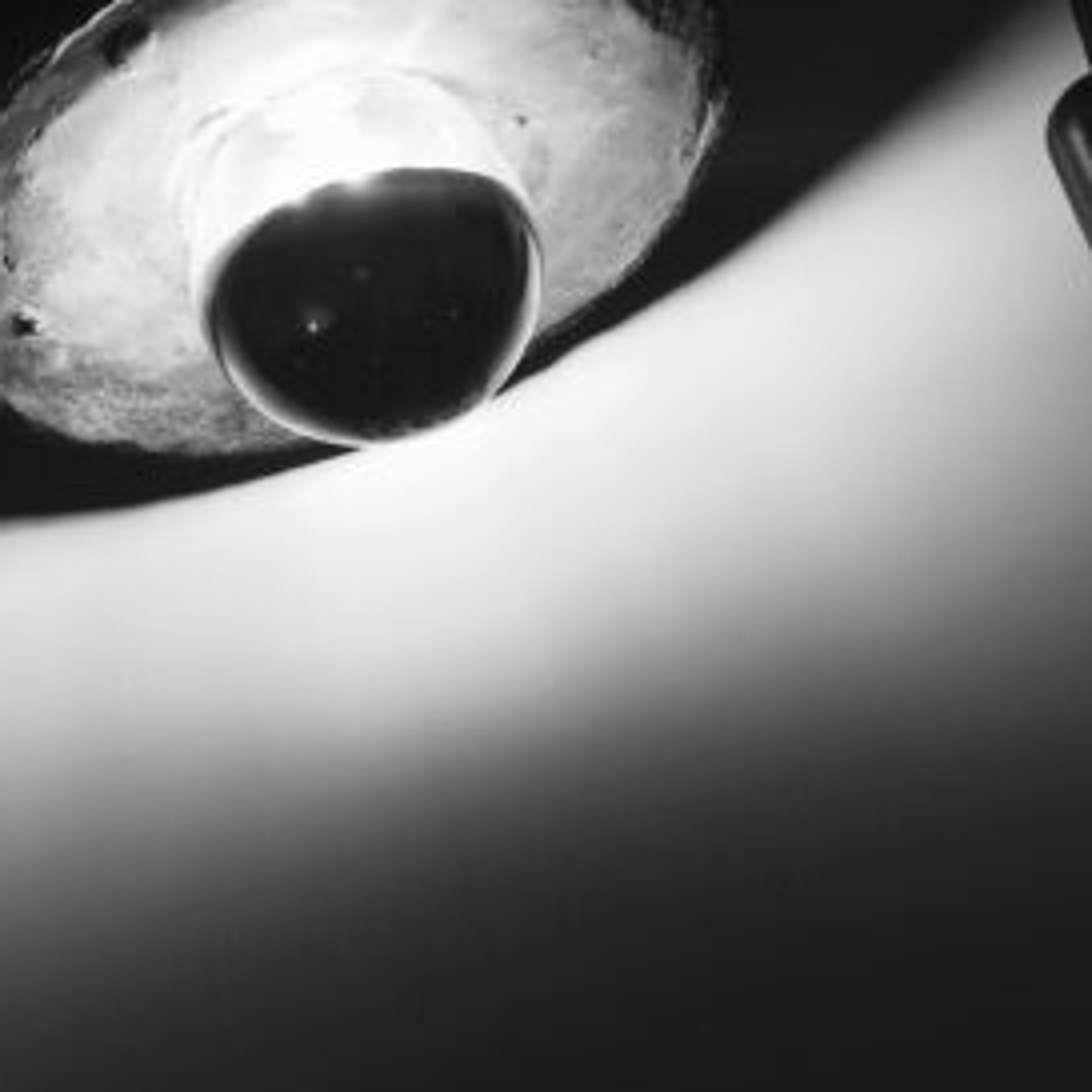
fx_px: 2677
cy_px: 384
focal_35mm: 75
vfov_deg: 23.0
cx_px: 344
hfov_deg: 22.9
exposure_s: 1/206
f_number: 2.2
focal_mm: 4.15
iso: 25
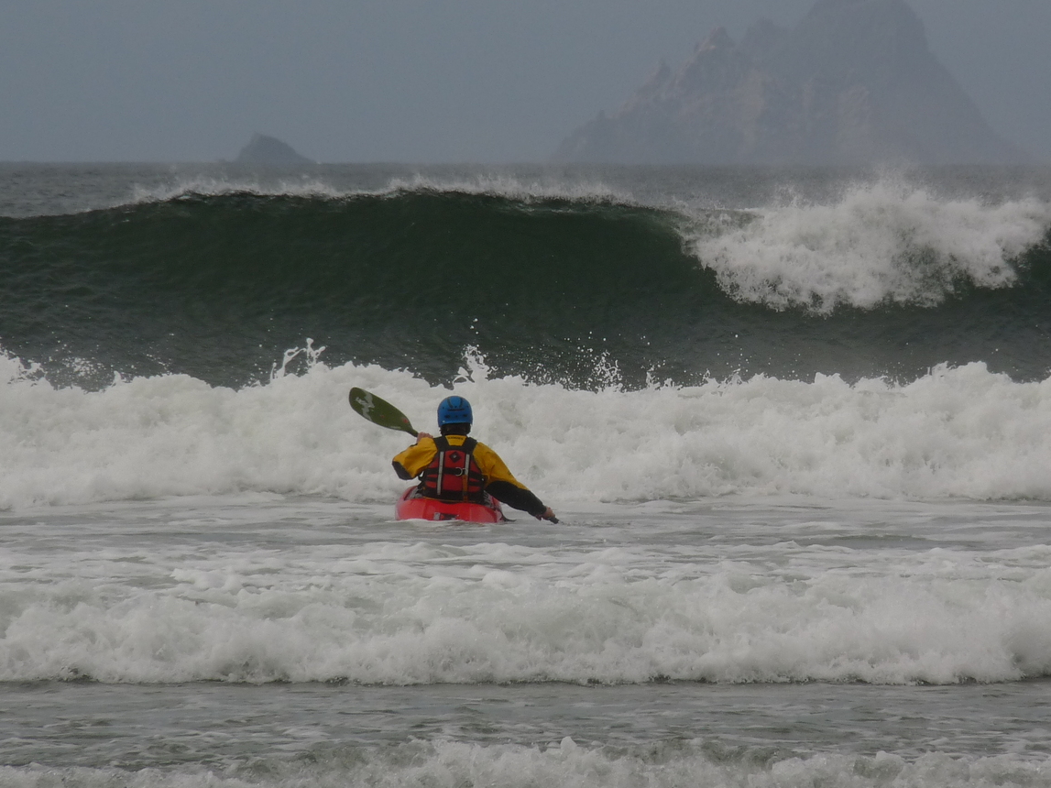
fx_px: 16394
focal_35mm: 540
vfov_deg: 2.8
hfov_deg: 3.7
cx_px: 643
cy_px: 367
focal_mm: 68.7
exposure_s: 1/500
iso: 100
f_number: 8
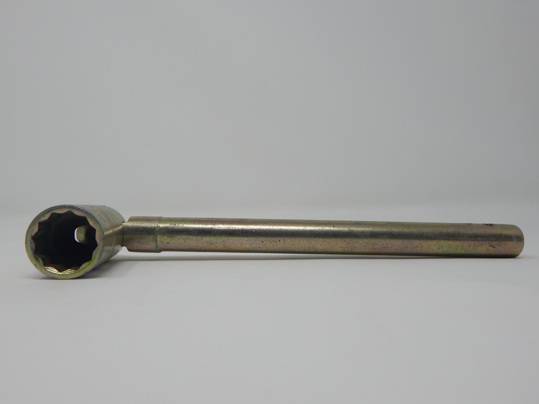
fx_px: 436
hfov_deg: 63.4
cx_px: 270
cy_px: 202
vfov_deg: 49.7
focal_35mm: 28
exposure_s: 1/200
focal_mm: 5.1
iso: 125
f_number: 3.2
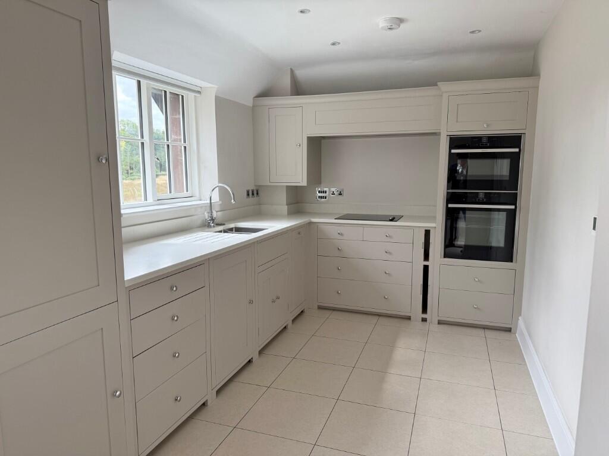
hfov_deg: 71.6
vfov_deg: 56.8
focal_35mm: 24
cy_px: 228
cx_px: 304
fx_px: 422
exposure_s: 1/241
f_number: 1.78
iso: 100
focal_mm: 6.76
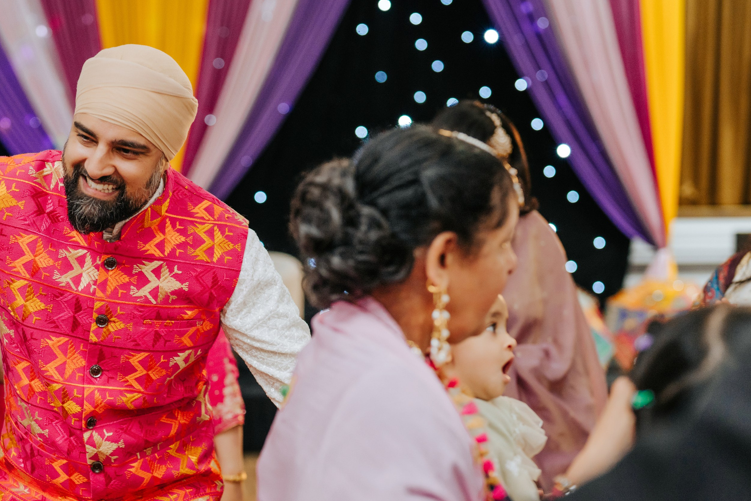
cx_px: 192
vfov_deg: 16.6
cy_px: 369
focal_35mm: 82
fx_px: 1711
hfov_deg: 24.5
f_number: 2
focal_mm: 50
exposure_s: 1/200
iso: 1000
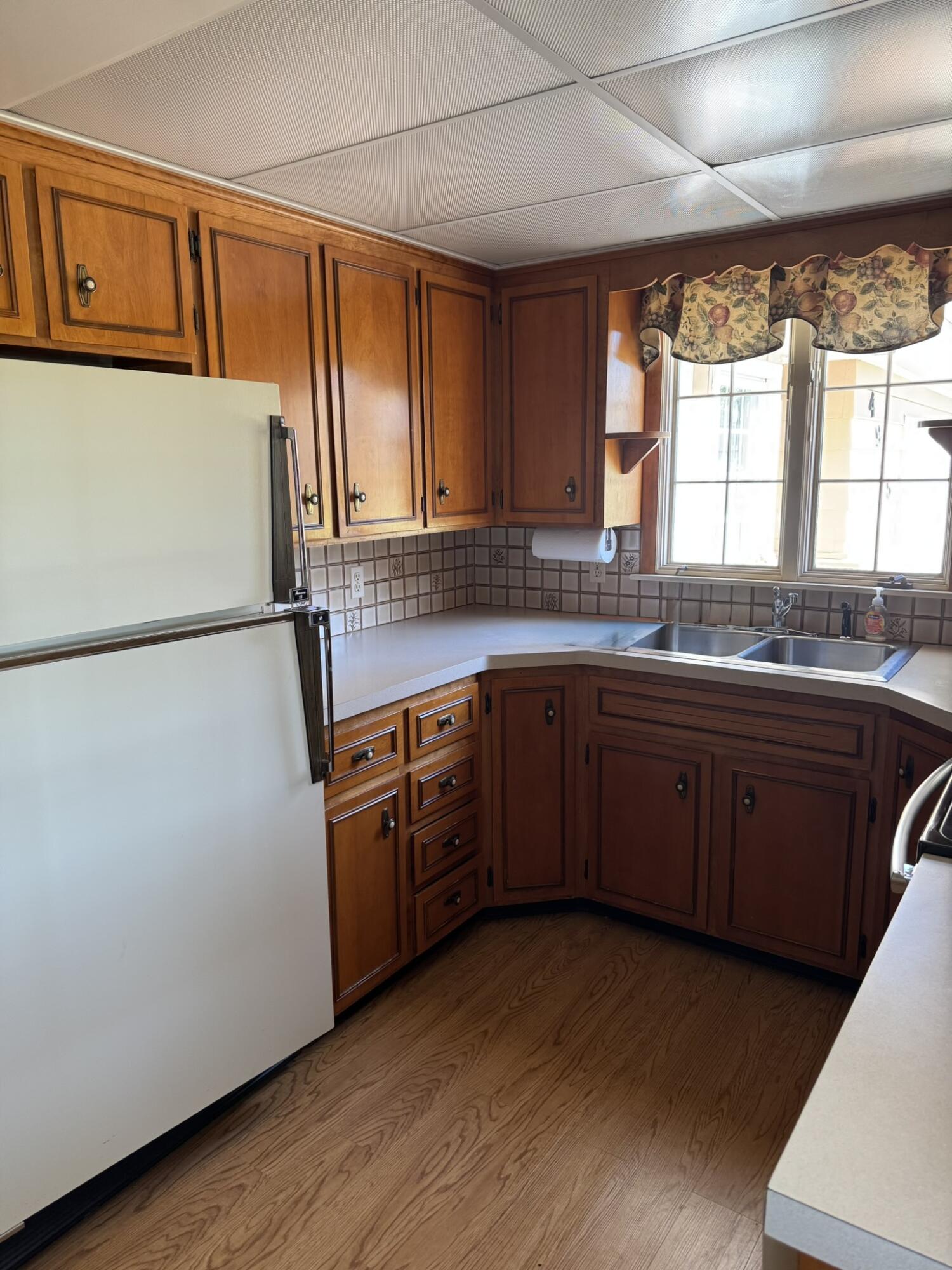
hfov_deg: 56.8
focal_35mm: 24
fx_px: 880
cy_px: 635
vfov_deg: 71.6
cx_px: 476
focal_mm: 6.76
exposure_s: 1/121
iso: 200
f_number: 1.78
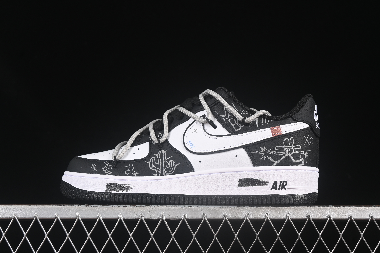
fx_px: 792
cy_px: 126
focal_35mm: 75
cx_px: 190
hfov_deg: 27.0
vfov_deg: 18.2
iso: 160
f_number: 6.3
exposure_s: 1/60
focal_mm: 50
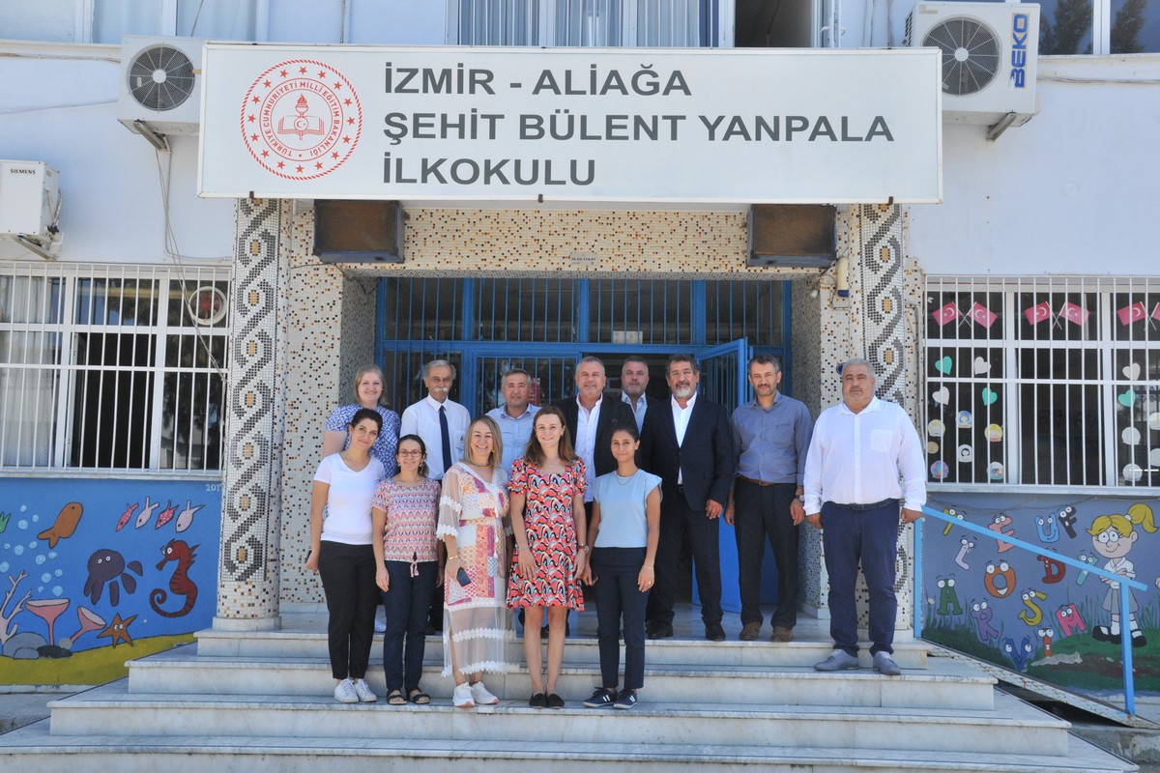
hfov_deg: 49.6
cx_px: 580
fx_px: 1257
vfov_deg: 34.2
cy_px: 386
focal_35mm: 39
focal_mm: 26
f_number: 9
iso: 640
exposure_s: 1/320
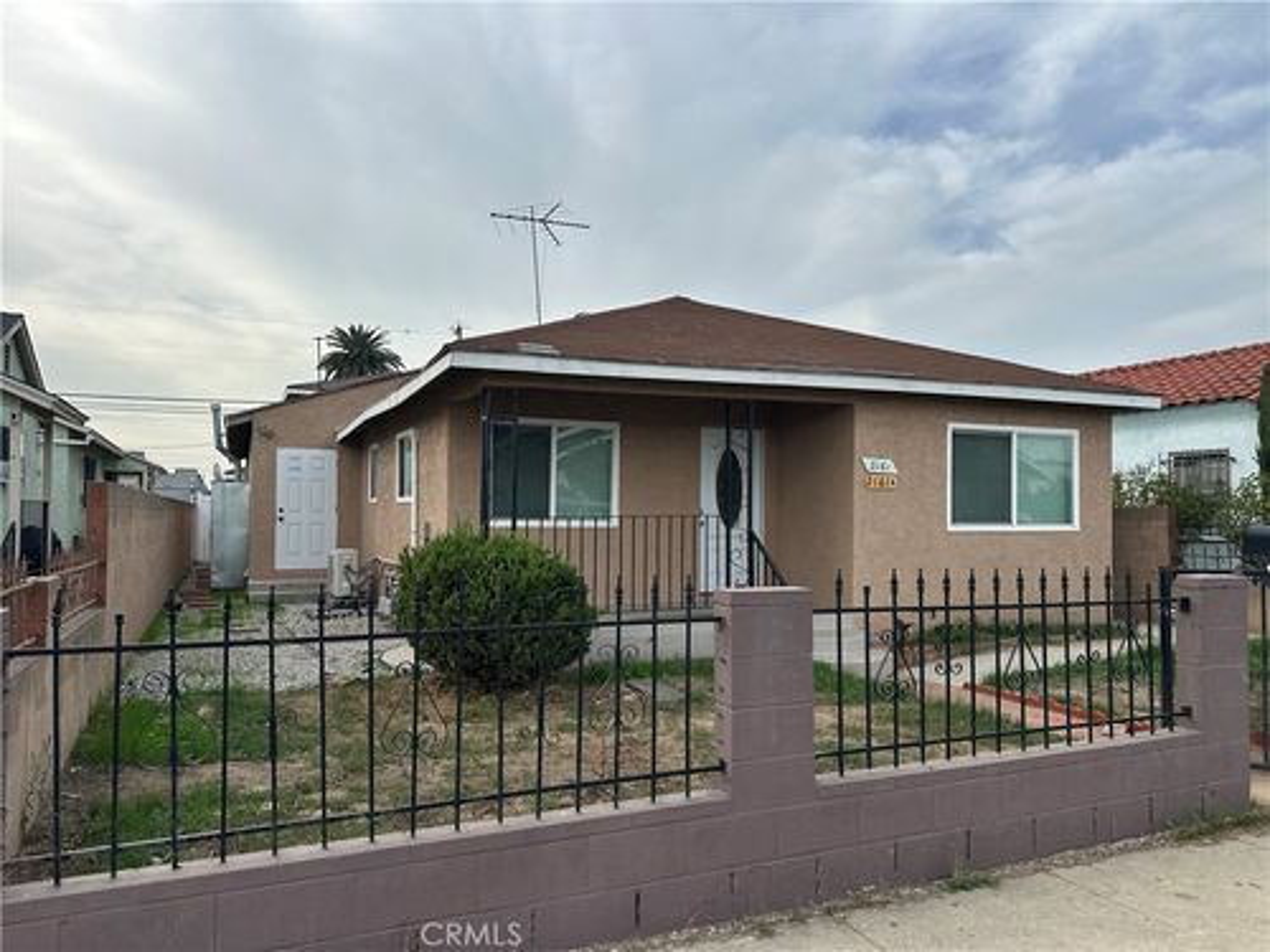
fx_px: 881
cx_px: 635
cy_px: 476
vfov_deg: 56.8
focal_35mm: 24
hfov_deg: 71.6
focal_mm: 6.86
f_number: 1.78
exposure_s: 1/3861
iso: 80
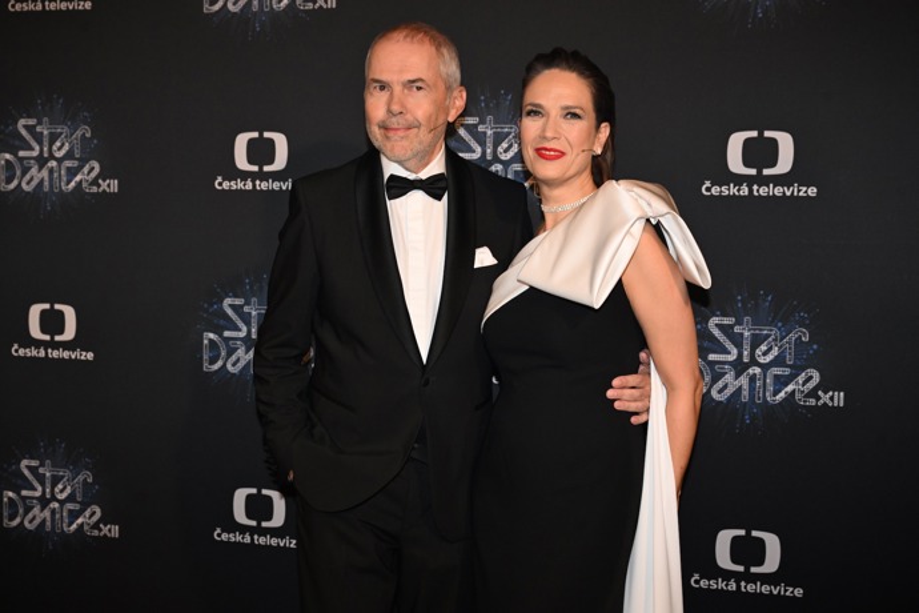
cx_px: 460
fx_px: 1251
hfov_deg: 40.3
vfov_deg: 27.5
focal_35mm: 49
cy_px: 306
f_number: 5.6
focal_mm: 49
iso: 2500
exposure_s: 1/200
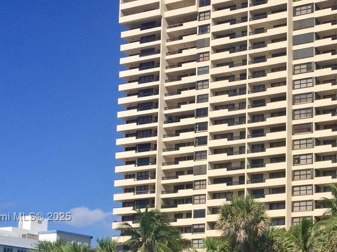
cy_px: 218
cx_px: 315
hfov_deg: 26.7
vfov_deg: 20.7
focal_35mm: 70
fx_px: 681
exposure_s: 1/3597
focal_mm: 4.15
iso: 32
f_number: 2.2
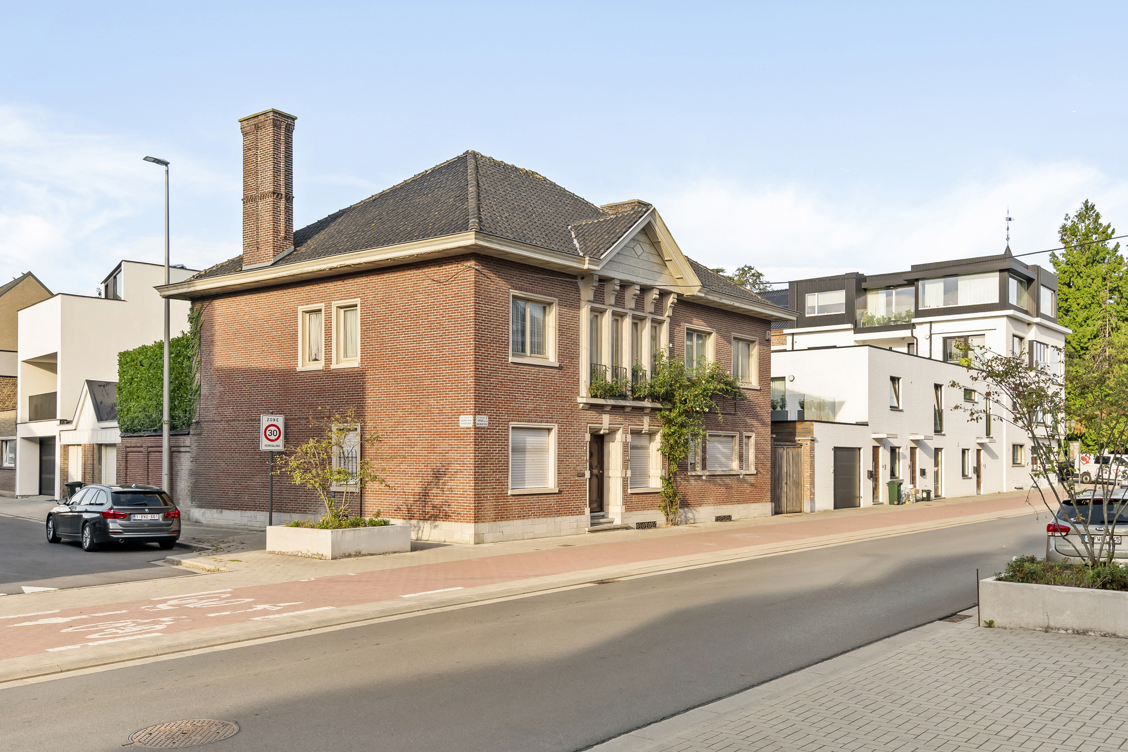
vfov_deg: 46.4
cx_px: 564
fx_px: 877
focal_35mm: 28
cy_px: 376
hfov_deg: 65.5
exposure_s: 1/500
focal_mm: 28
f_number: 8
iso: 800
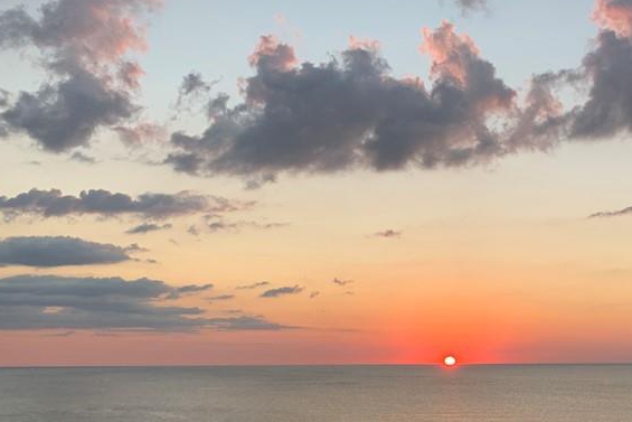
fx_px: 860
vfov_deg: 26.6
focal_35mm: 49
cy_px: 377
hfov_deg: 38.2
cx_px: 540
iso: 25
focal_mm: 4.25
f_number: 1.8
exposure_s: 1/315
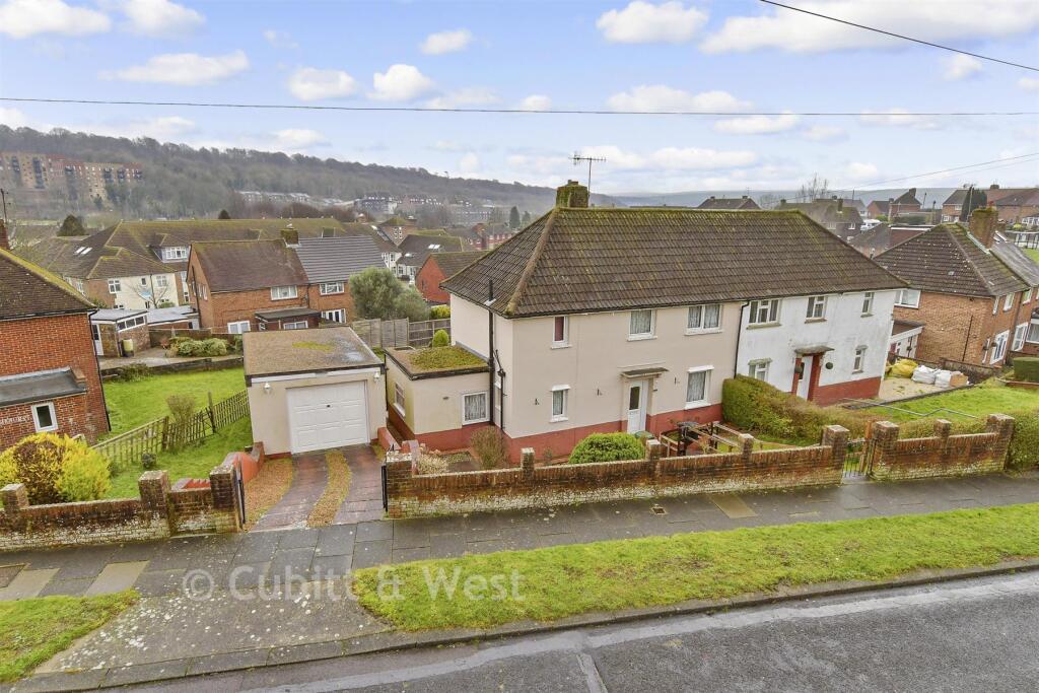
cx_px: 520
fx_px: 548
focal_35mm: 19
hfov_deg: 86.9
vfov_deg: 64.6
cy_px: 346
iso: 400
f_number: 8
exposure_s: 1/125
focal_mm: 13
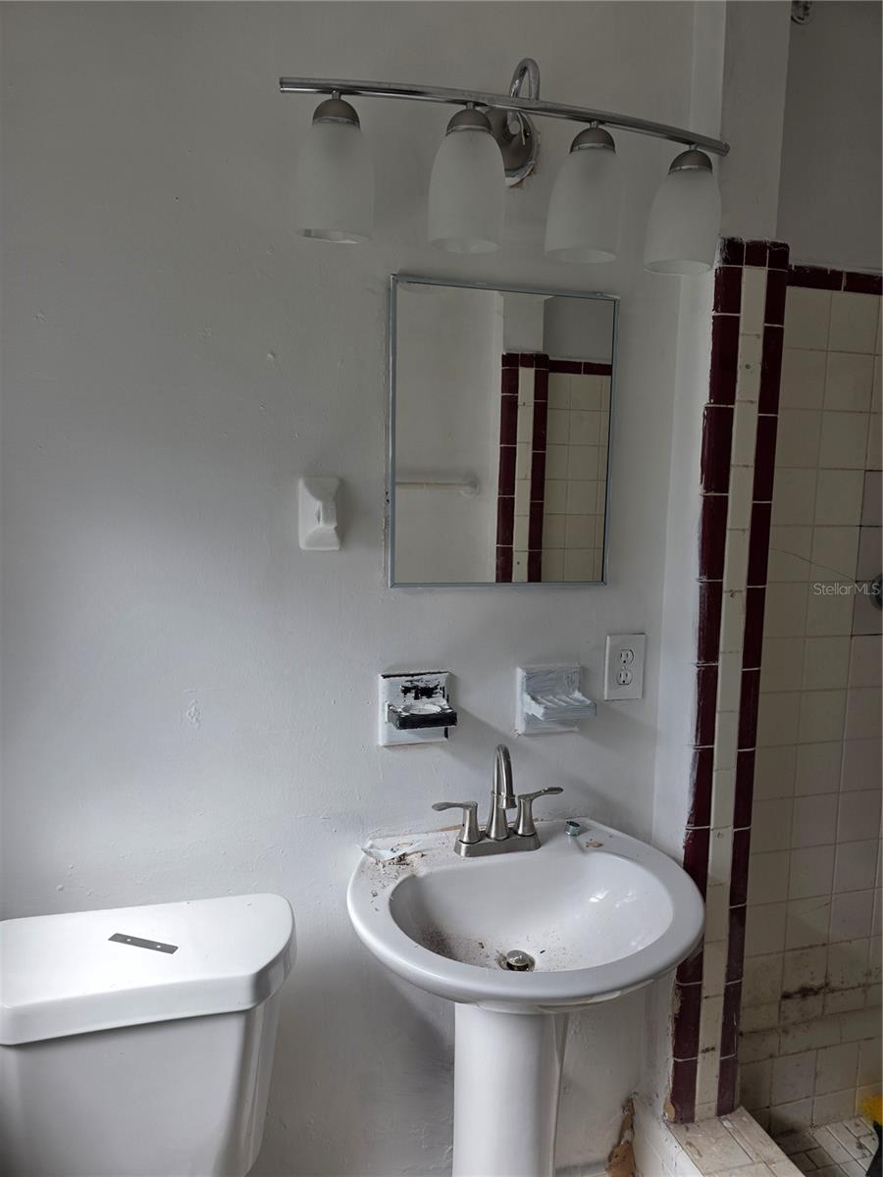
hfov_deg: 58.9
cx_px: 442
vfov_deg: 73.9
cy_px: 588
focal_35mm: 23
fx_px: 782
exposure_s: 1/359
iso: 25
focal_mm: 6.3
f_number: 1.7
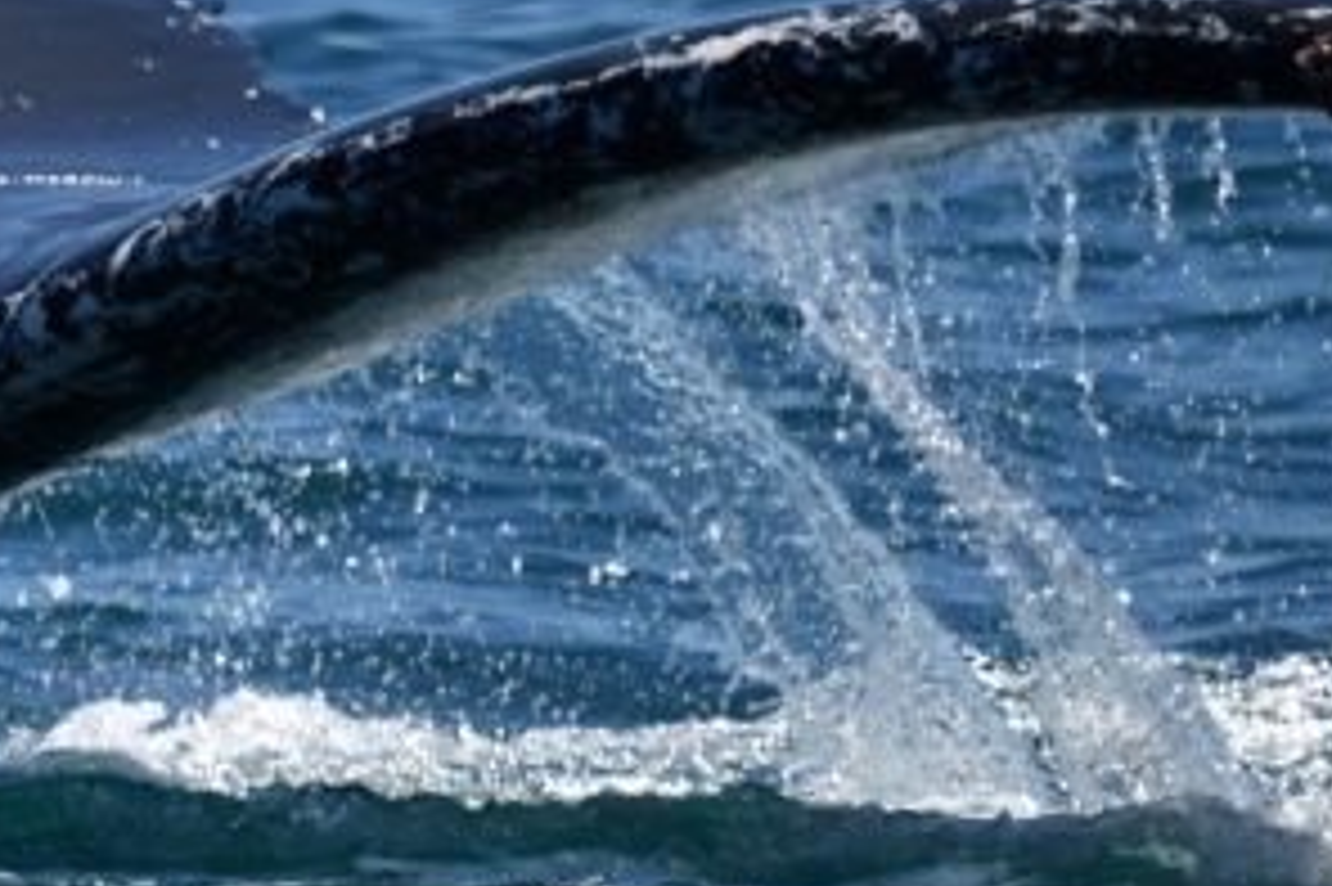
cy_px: 344
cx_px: 310
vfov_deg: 0.8
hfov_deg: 1.3
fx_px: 60015
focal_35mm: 1623
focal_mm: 600
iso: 900
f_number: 6.3
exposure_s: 1/8000
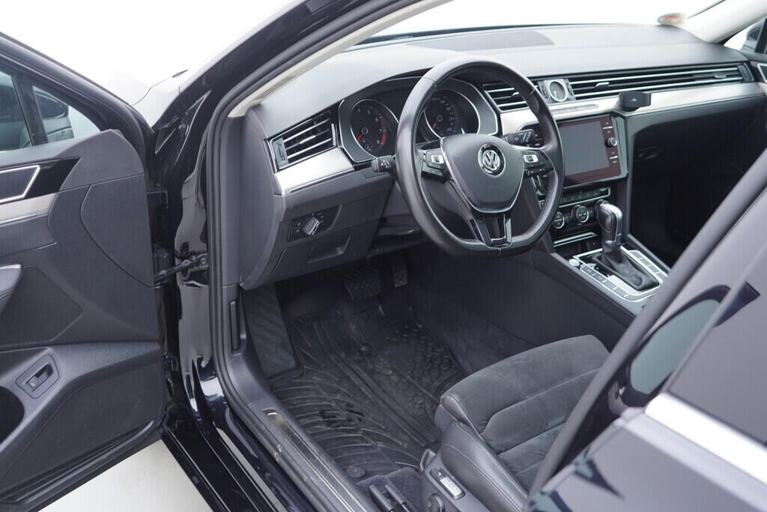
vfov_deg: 36.9
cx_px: 384
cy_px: 256
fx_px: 767
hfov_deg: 53.1
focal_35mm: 36
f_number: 2.8
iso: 250
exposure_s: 1/40
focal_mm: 24
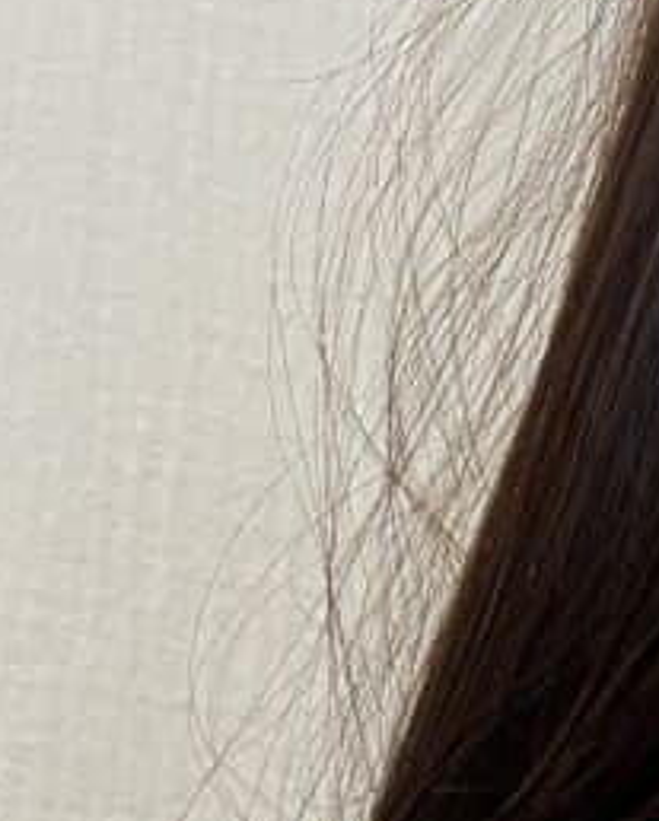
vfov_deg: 16.4
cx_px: 443
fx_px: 2823
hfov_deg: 13.3
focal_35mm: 116
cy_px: 105
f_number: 1.9
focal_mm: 2.69
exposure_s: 1/100
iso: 80
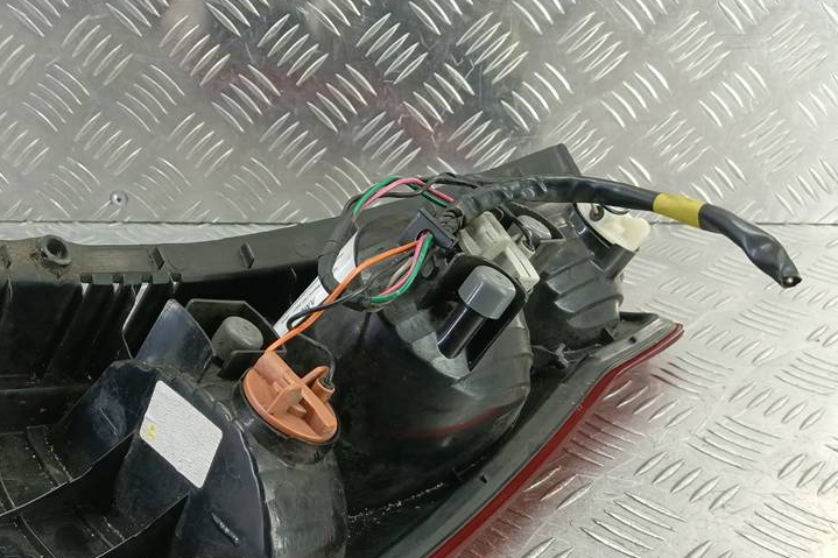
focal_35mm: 40
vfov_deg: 33.1
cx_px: 277
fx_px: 931
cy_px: 377
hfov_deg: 47.7
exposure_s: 1/50
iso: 213
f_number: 1.6
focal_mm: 4.11
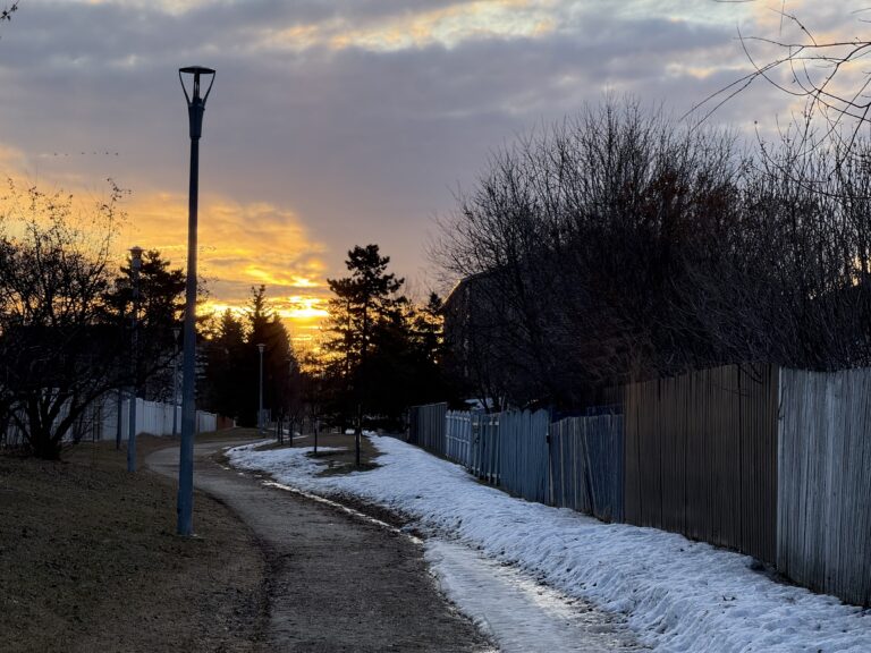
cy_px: 326
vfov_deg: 12.3
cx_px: 436
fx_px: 3019
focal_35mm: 120
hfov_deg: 16.4
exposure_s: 1/333
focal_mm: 15.66
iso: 64
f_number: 2.8
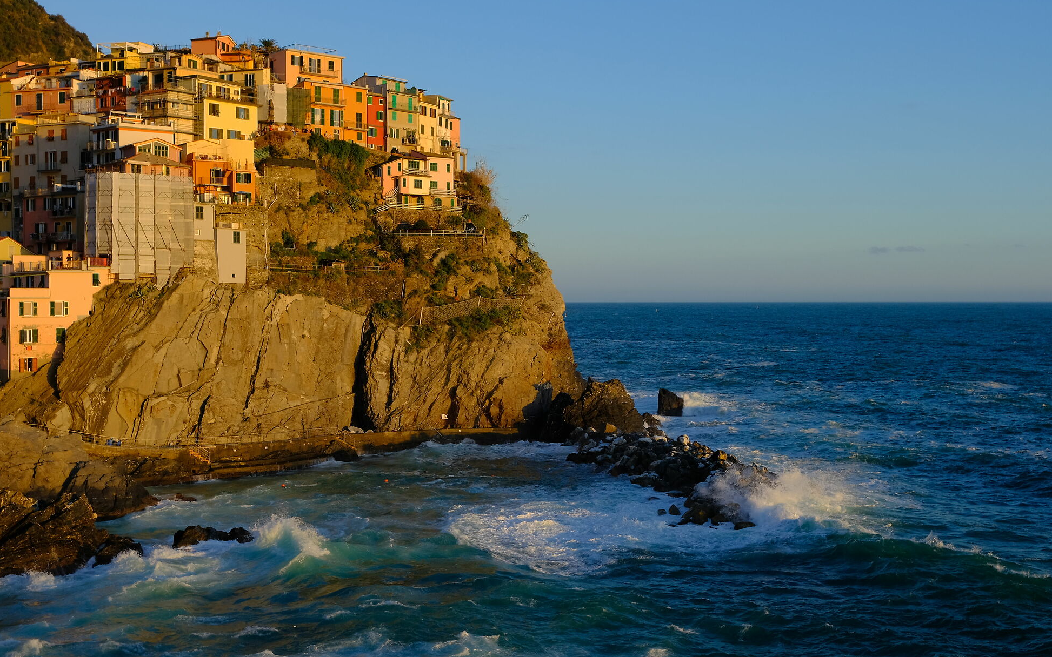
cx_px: 500
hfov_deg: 45.3
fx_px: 1261
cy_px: 317
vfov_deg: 29.2
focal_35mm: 44
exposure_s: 1/320
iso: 200
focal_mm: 23
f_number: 5.6
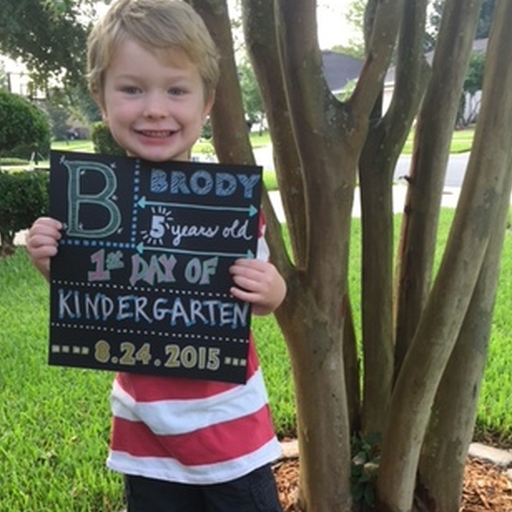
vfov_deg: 41.0
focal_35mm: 40
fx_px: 669
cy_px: 362
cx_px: 269
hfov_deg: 41.8
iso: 40
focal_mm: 4.15
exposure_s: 1/120
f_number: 2.2
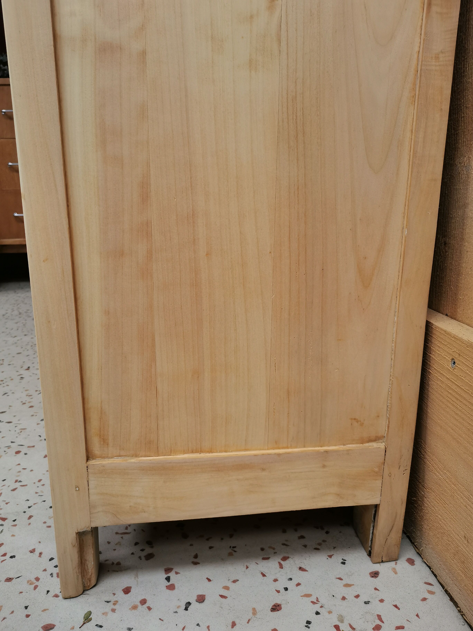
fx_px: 528
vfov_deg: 61.7
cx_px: 236
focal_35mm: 29
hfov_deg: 48.2
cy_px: 316
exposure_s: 1/100
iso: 80
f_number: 1.8
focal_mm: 5.58
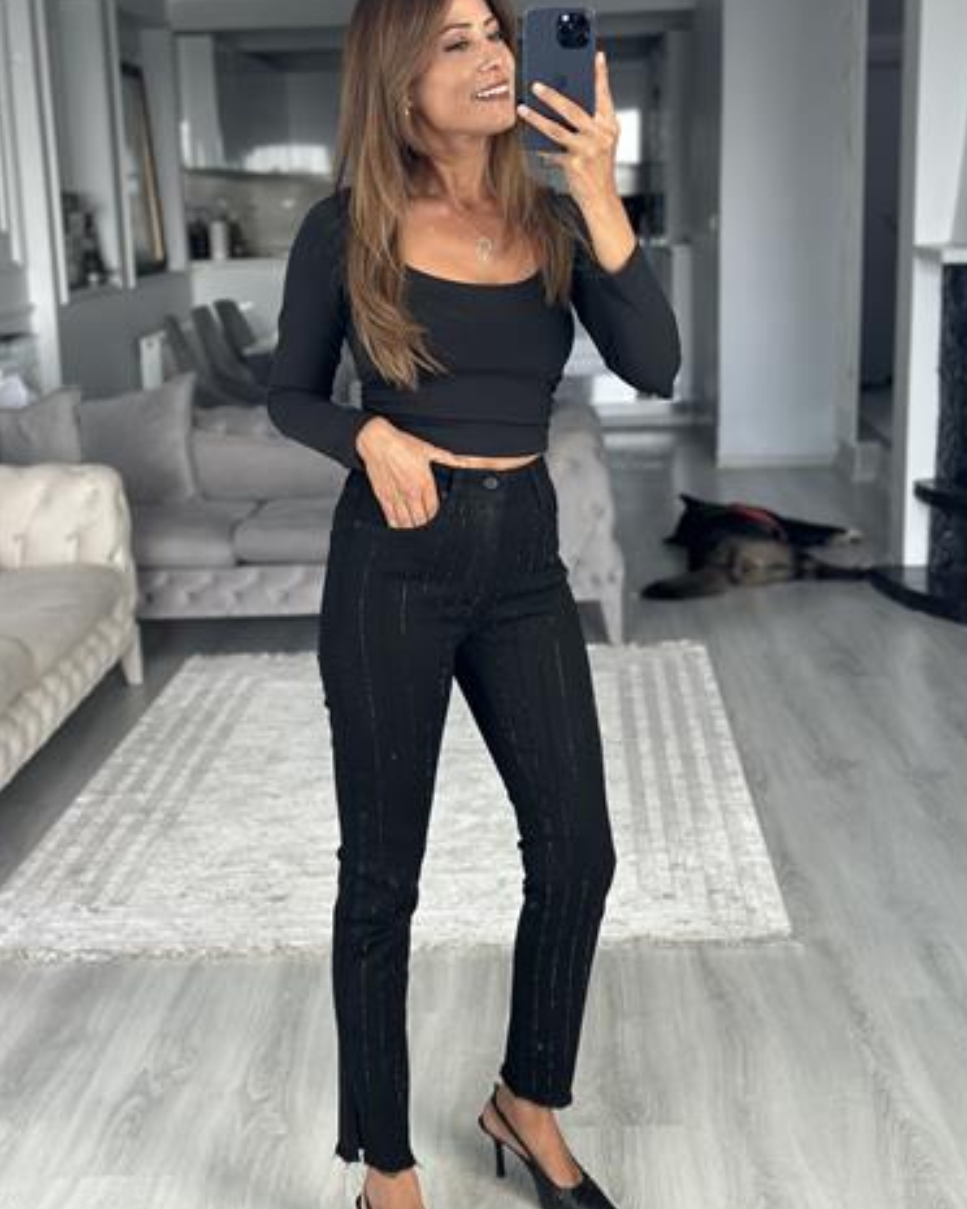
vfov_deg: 36.6
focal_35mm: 51
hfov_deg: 29.7
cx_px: 491
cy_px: 564
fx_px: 1824
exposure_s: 1/78
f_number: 1.78
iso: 125
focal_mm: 6.86
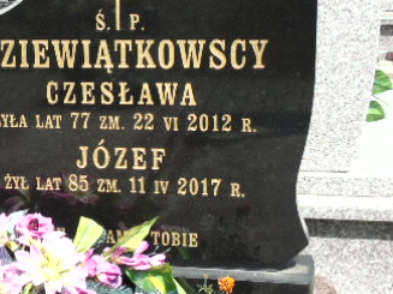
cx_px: 50
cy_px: 164
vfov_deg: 16.4
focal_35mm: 90
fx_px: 1021
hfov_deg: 21.4
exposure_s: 1/500
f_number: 4.1
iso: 80
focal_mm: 8.2
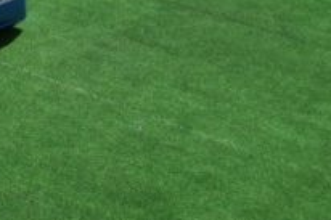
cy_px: -218
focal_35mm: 124
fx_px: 1139
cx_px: -437
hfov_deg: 13.0
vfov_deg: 10.2
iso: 120
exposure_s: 1/5000
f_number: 1.7
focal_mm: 6.72
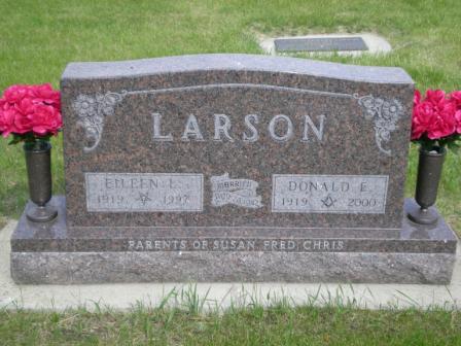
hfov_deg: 34.3
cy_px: 173
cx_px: 230
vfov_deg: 26.1
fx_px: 746
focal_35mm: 56
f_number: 3.9
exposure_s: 1/253
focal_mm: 9.3
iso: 50
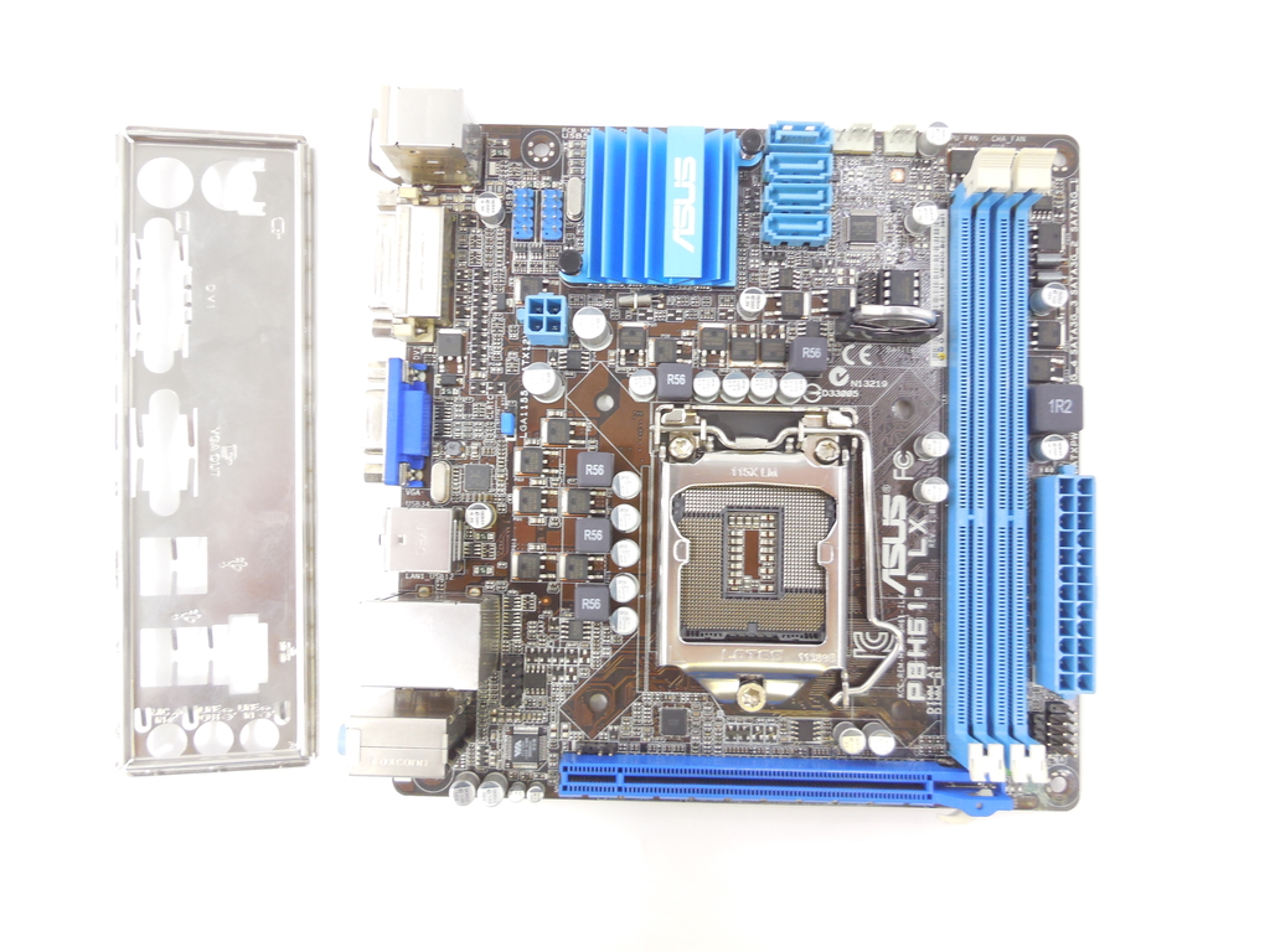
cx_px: 635
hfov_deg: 69.4
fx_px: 917
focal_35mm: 25
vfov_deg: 54.9
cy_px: 476
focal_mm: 4.5
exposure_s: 1/30
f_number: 3.1
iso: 160
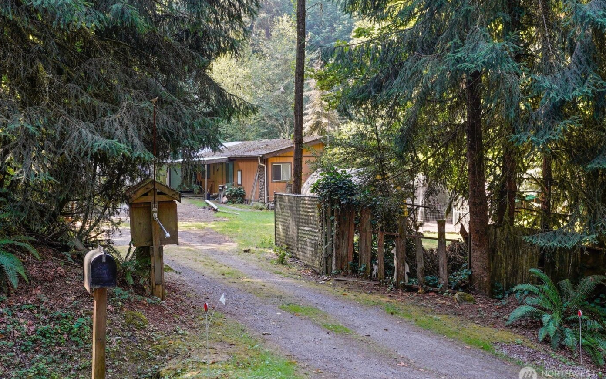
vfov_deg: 31.2
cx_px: 302
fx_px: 677
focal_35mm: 41
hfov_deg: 48.2
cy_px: 186
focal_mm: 27
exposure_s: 1/20
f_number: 8
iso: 400
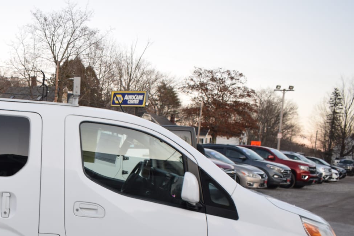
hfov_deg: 36.0
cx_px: 59
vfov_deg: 24.6
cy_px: 220
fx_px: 521
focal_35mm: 53
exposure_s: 1/100
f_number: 5
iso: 400
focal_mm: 18
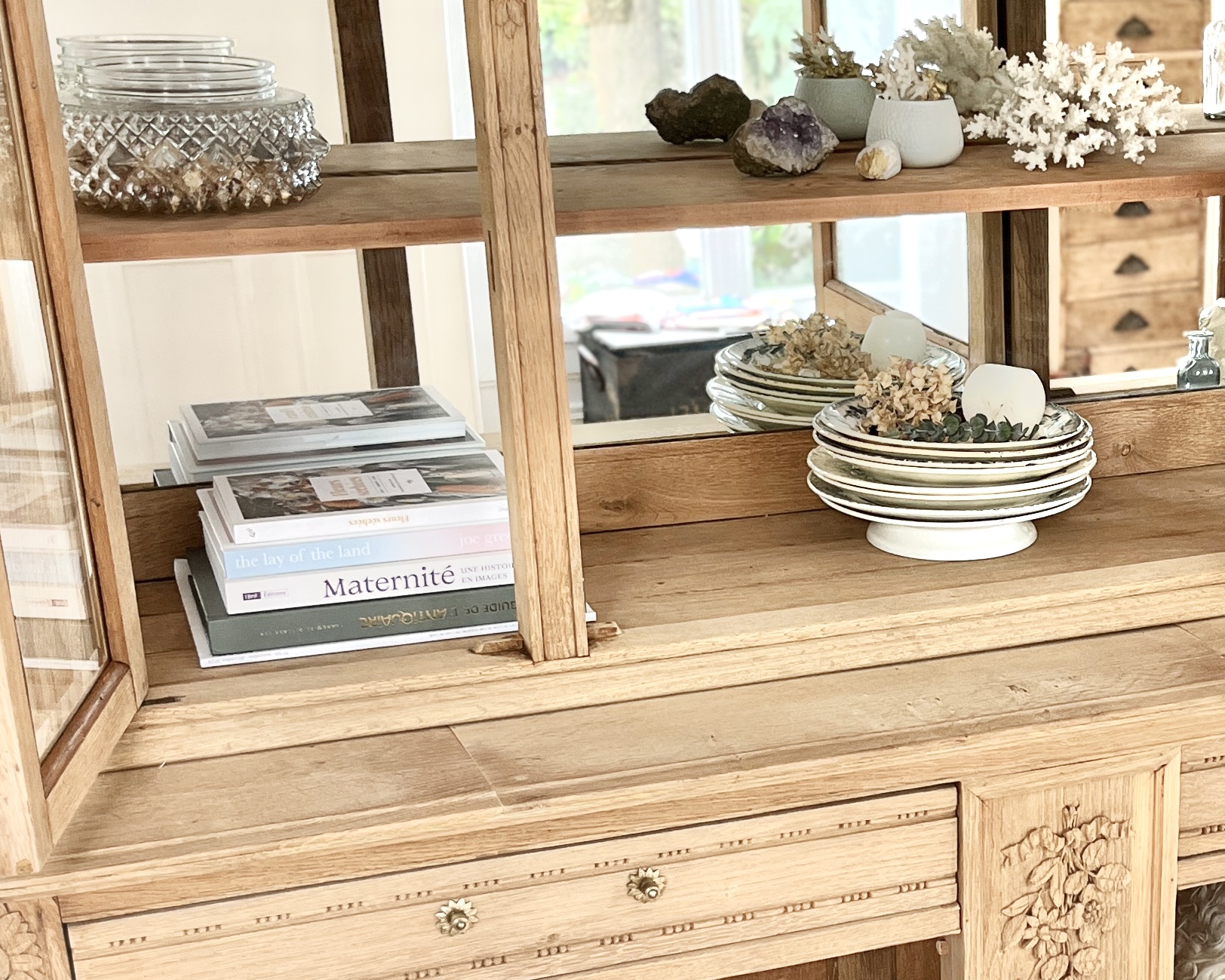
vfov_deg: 23.9
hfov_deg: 29.2
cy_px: 769
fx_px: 2284
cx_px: 1008
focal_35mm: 63
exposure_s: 1/121
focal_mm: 5.1
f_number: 1.6
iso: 125
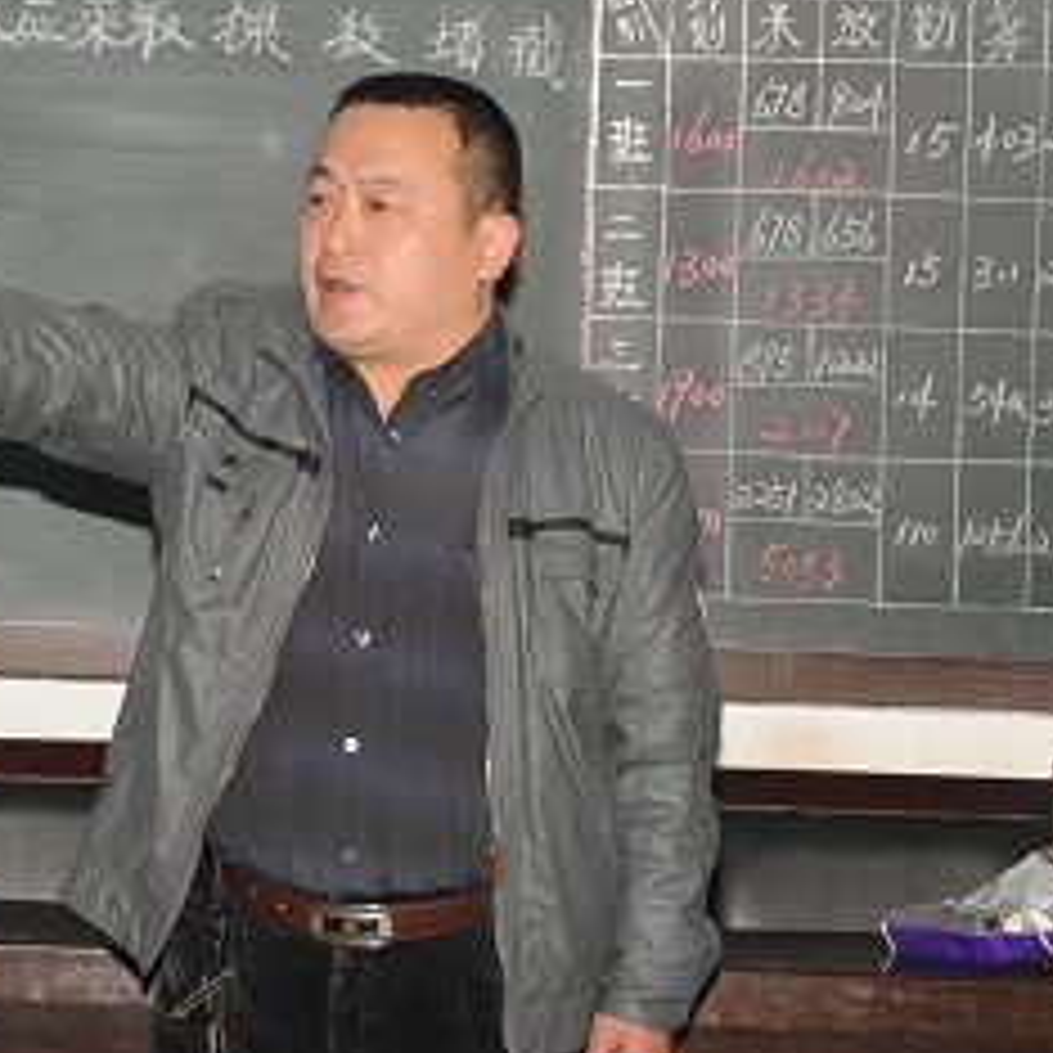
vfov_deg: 11.1
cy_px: 441
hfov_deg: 11.0
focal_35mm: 158
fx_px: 5438
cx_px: 302
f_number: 7.1
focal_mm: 75
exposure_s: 1/60
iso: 320
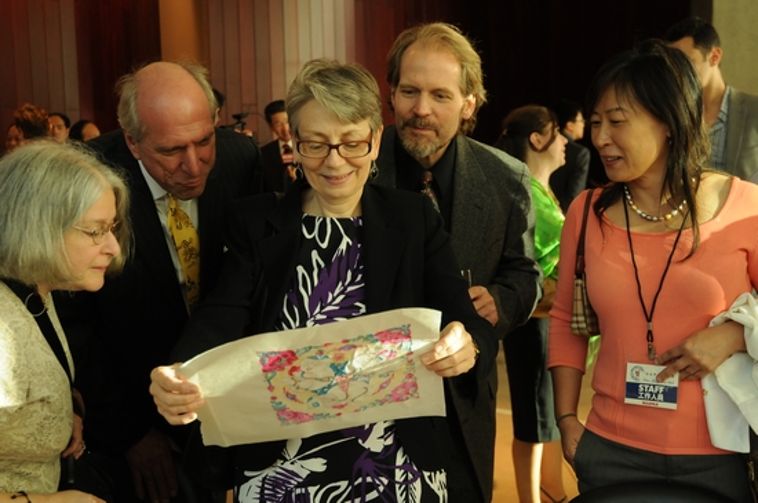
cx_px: 379
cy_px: 252
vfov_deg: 26.4
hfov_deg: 38.9
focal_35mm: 51
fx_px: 1072
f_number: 4
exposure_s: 1/80
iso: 800
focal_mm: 34
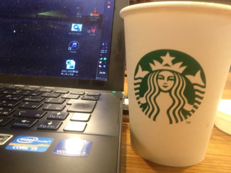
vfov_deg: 40.7
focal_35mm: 35
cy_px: 86
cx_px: 116
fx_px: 234
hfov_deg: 52.6
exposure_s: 1/15
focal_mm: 4.28
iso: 400
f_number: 2.4
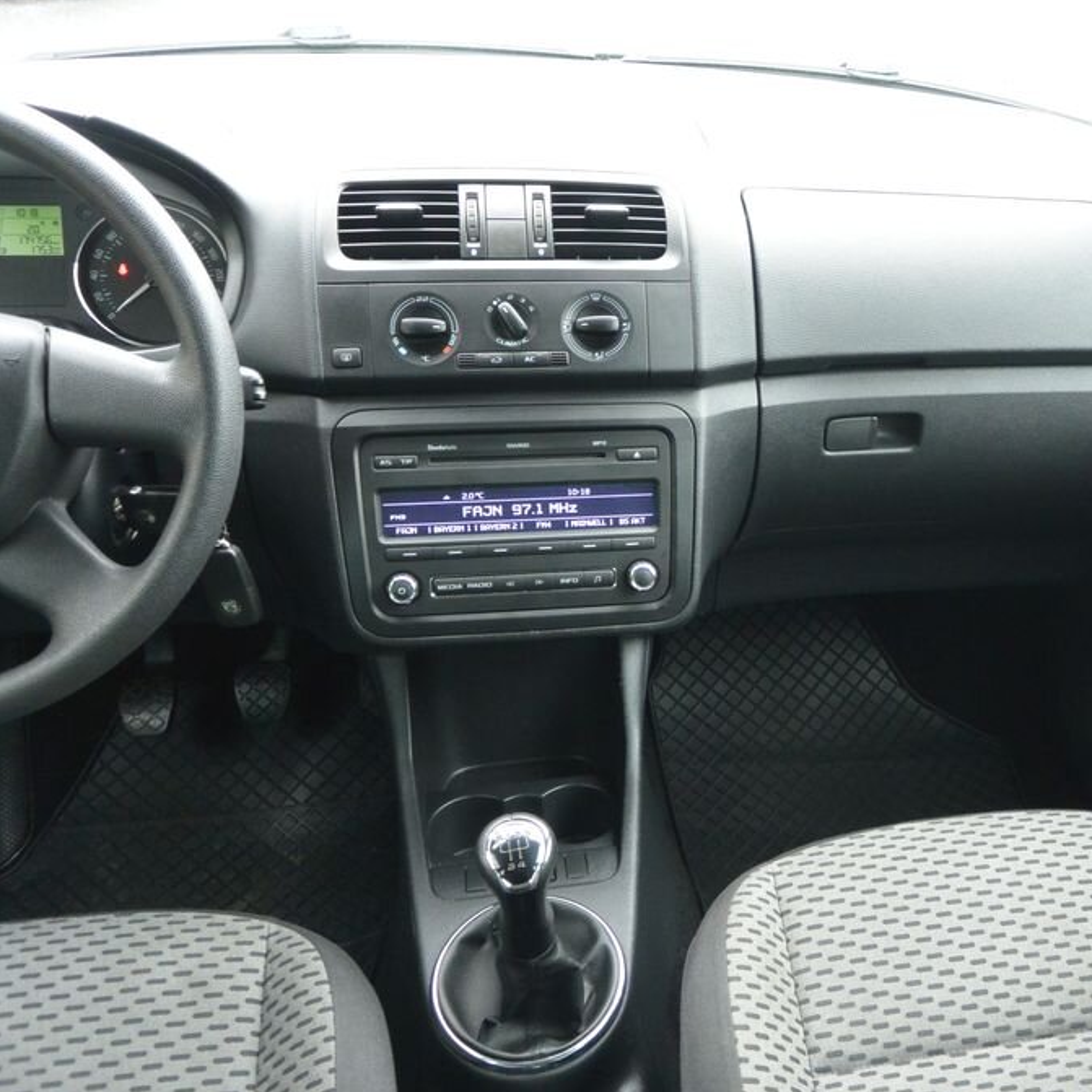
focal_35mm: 35
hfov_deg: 45.7
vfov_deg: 47.2
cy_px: 543
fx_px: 1249
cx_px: 806
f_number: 3.5
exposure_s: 1/50
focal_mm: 10
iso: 800
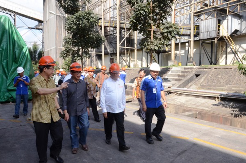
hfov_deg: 67.5
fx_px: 184
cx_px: 123
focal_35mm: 27
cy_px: 82
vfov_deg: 47.7
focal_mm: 18
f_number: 22
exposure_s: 1/125
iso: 1000
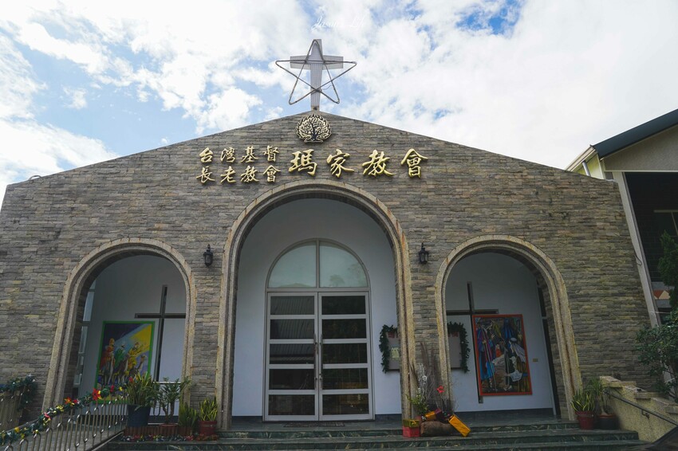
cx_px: 339
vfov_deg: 53.1
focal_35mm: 24
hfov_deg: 73.8
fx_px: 452
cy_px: 226
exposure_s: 1/1000
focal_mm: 24
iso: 100
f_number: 4
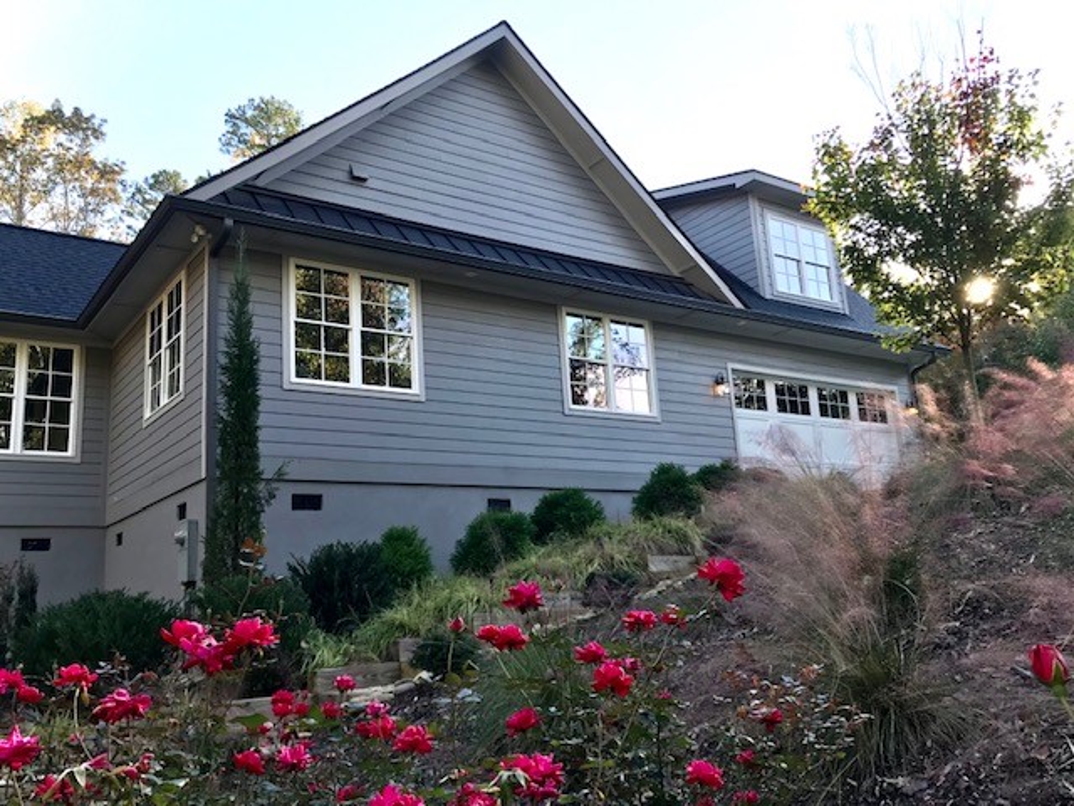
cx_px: 537
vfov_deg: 49.7
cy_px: 403
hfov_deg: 63.4
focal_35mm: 28
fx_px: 869
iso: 20
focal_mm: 3.99
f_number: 1.8
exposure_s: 1/252
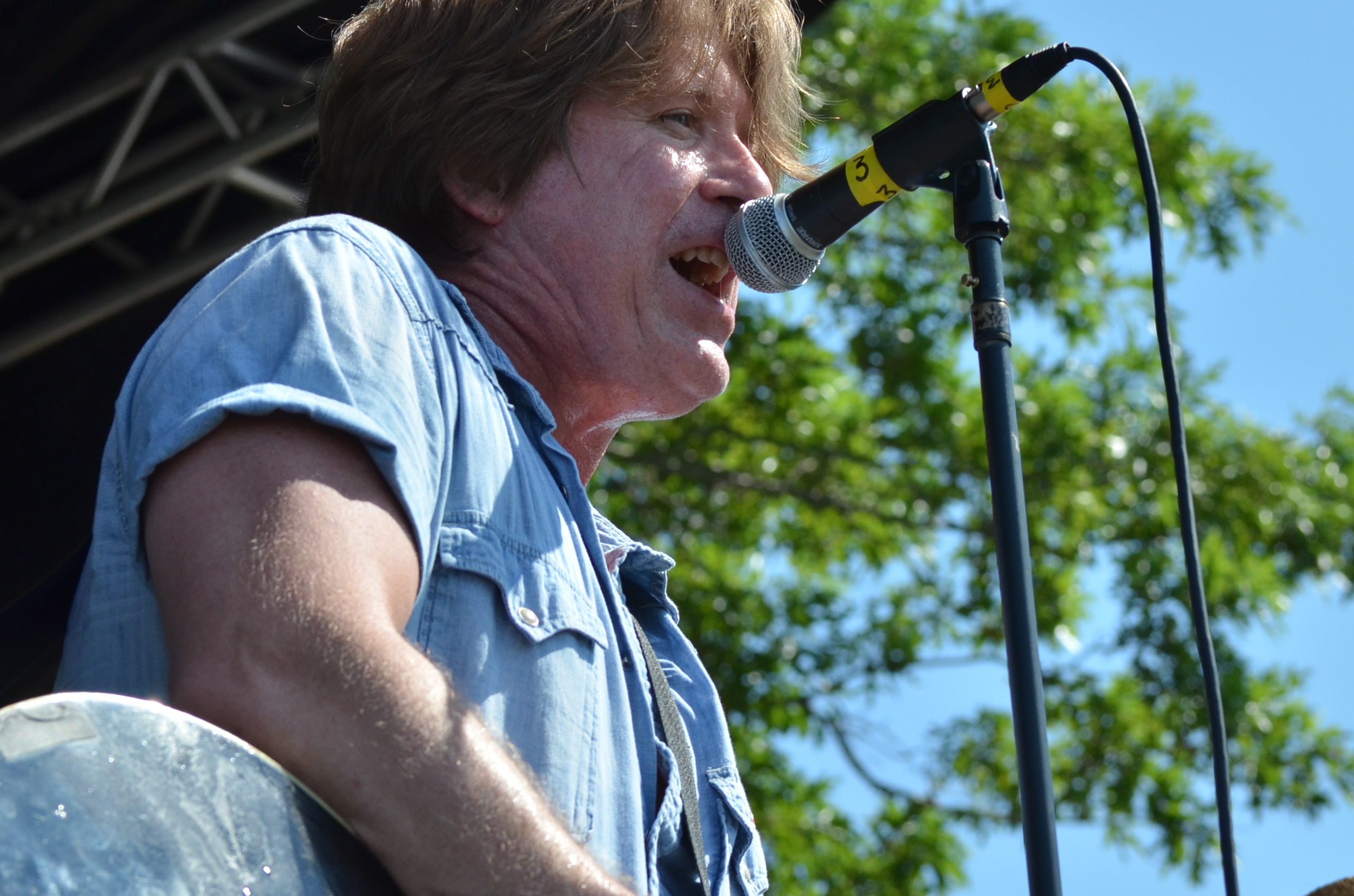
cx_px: 718
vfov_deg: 9.4
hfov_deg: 14.1
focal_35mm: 146
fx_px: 5480
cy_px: 402
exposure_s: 1/1600
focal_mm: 66
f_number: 6.3
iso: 400
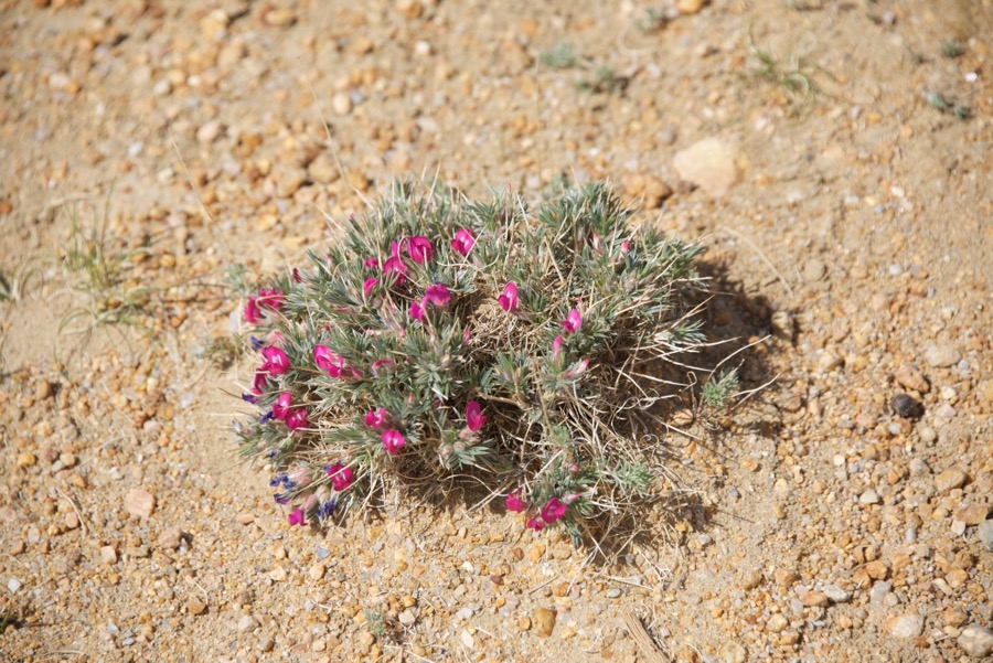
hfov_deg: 6.9
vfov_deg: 4.6
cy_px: 332
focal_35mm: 300
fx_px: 8279
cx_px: 496
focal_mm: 300
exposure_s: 1/2500
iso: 640
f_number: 6.3
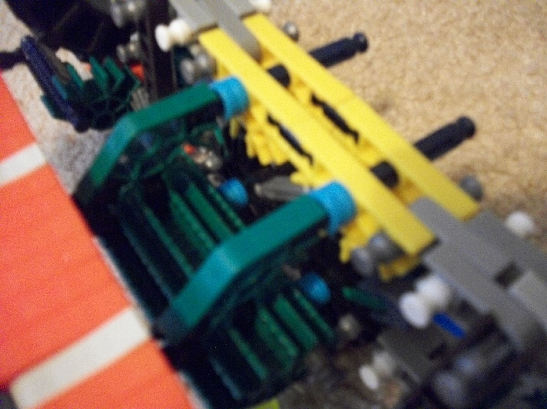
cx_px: 274
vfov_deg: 44.1
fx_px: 505
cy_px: 204
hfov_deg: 56.9
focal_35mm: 32
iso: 640
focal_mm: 5.7
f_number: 2.9
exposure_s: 1/13
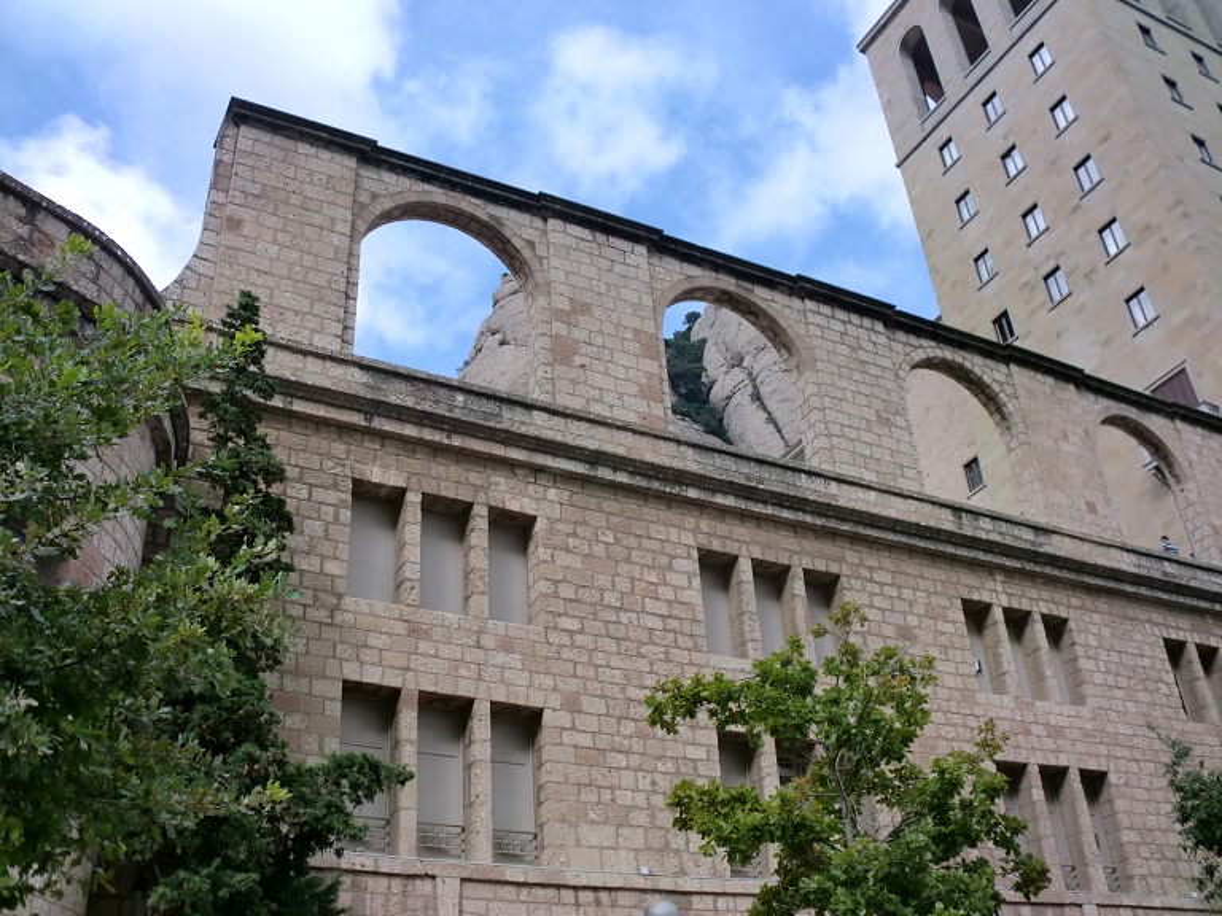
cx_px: 611
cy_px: 458
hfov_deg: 52.6
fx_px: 1236
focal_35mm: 35
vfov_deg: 40.7
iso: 64
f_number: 3.1
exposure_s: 1/500
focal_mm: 6.3
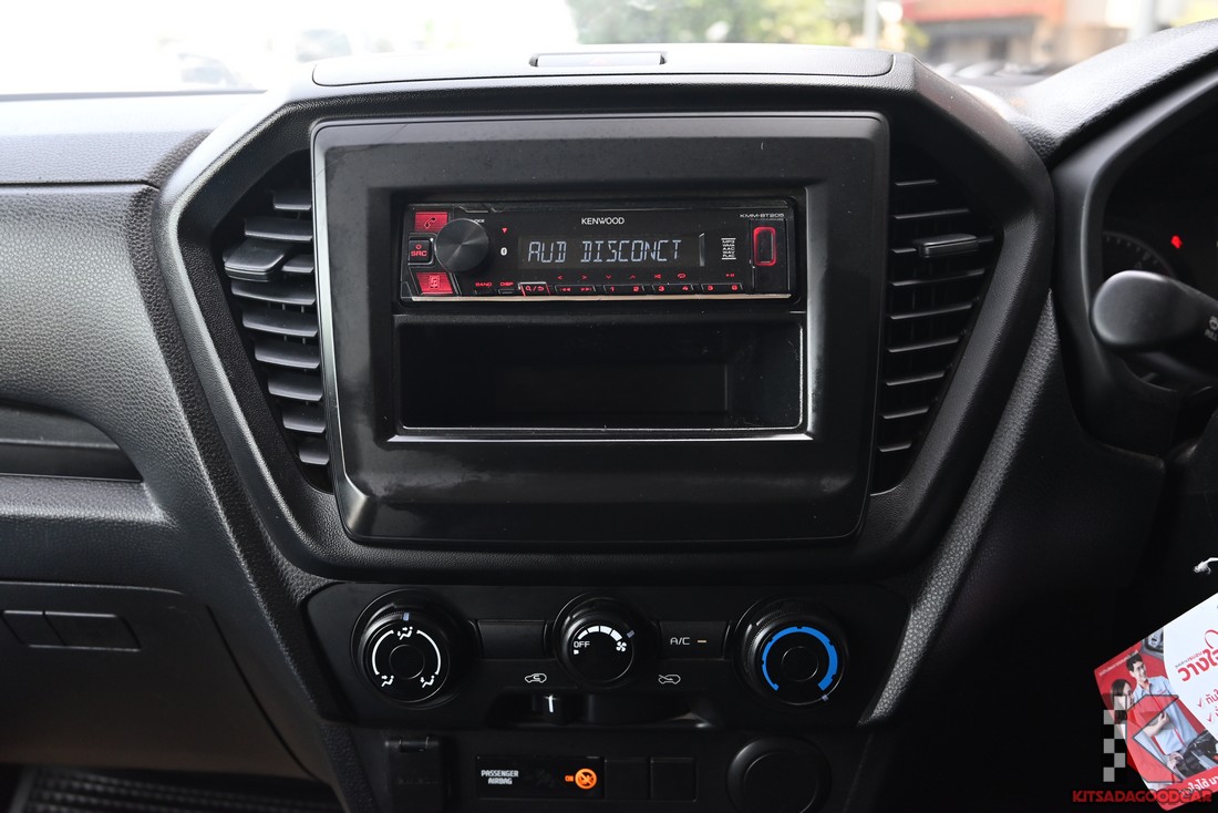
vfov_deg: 45.0
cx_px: 609
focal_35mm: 29
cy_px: 406
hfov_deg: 63.6
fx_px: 981
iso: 800
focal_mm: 29
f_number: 4.8
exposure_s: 1/180
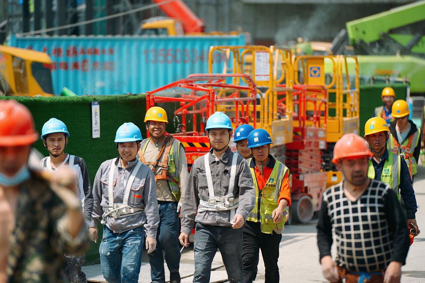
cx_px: 213
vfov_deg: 6.8
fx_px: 2373
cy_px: 142
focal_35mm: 201
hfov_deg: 10.2
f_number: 4
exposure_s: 1/1000
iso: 100
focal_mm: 200
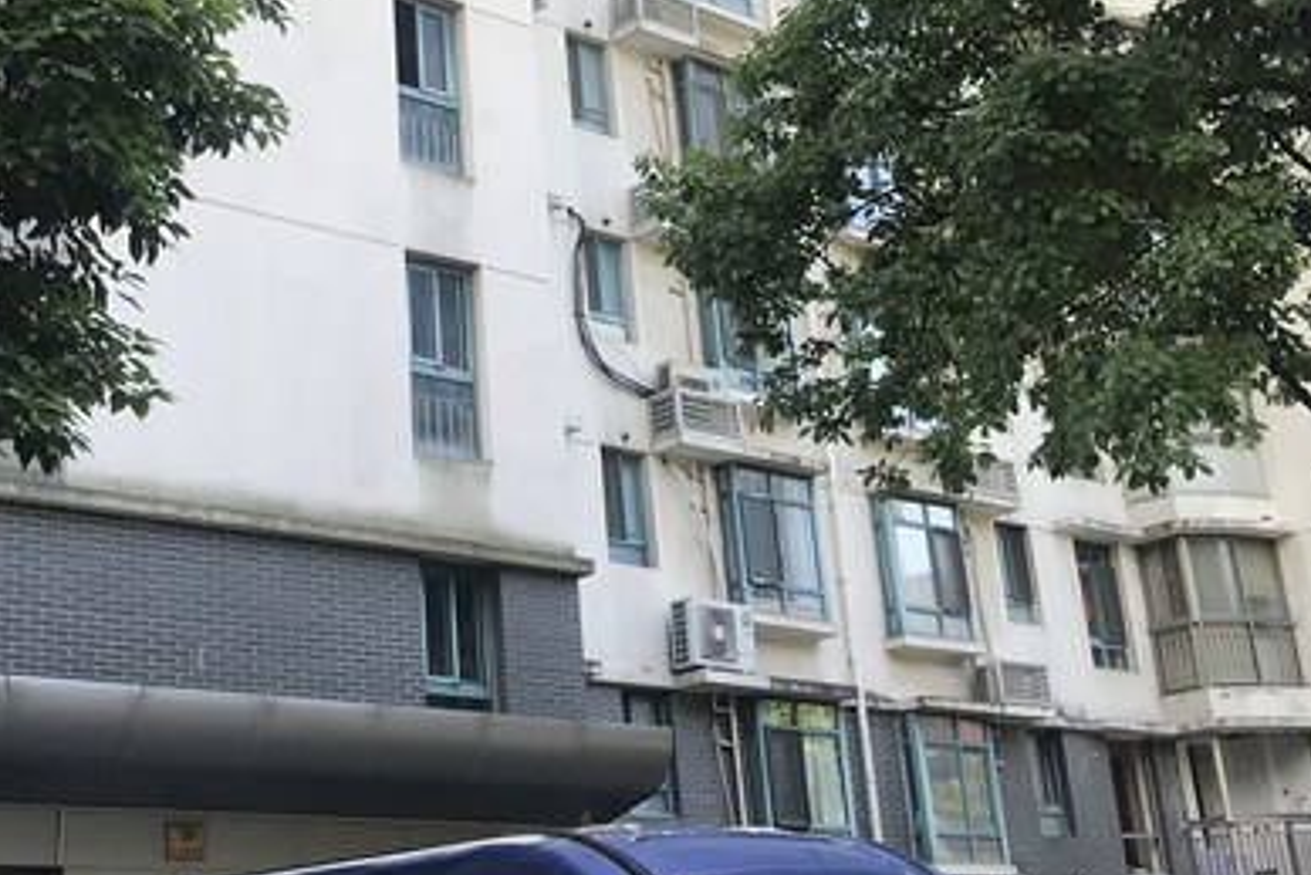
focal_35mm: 60
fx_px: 2186
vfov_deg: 22.2
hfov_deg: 33.2
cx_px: 473
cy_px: 122
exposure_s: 1/330
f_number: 1.8
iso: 20
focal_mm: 3.99
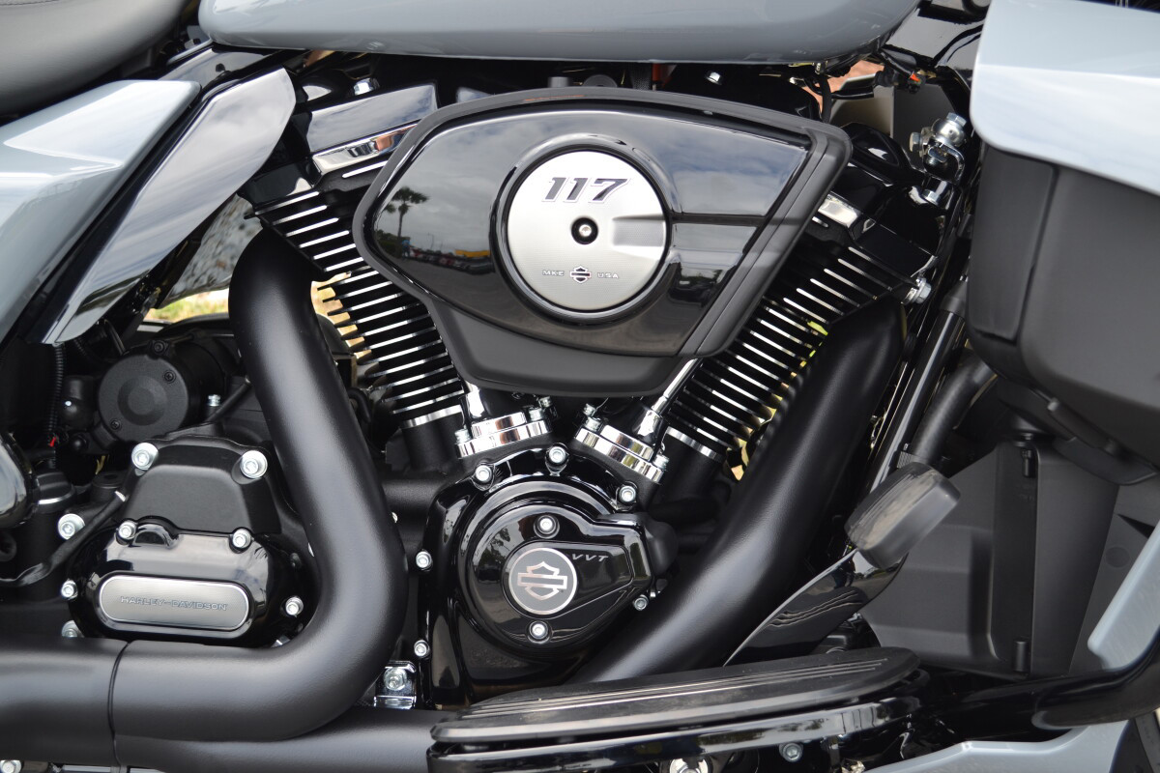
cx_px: 580
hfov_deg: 41.1
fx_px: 1547
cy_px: 386
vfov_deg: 28.1
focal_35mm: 48
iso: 125
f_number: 5.6
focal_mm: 32
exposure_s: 1/125
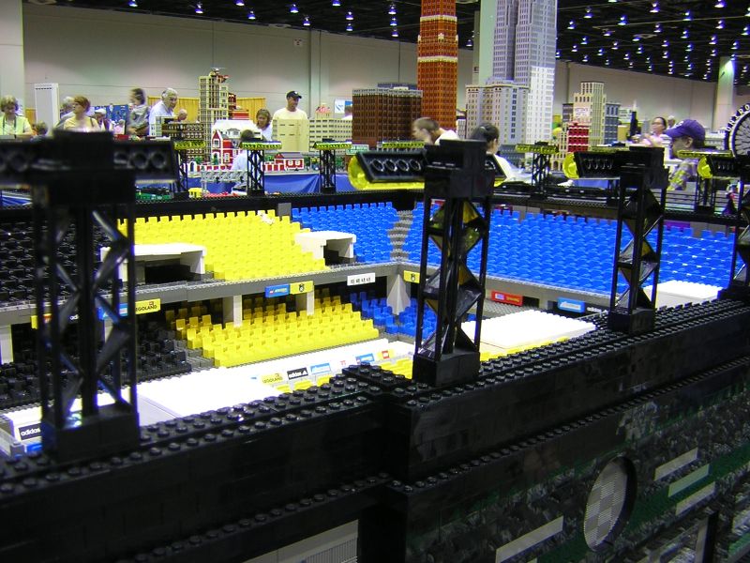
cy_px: 282
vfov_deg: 39.7
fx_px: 780
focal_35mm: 36
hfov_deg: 51.4
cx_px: 375
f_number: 2.6
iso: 100
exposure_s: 1/3.9
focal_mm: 4.7
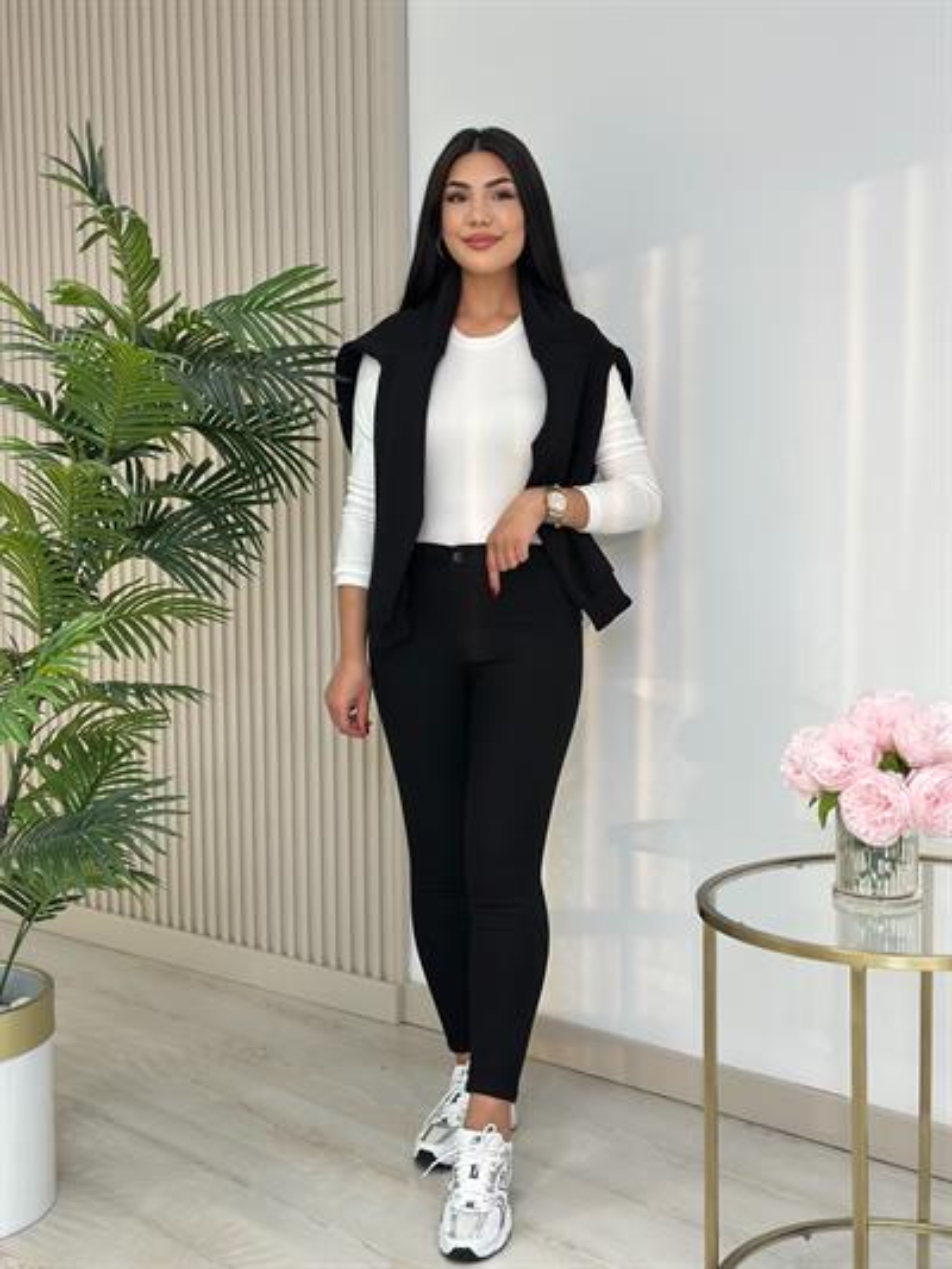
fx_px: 1759
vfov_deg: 39.6
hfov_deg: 30.3
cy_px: 634
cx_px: 476
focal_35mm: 48
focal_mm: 6.86
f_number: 1.78
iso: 64
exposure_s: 1/164
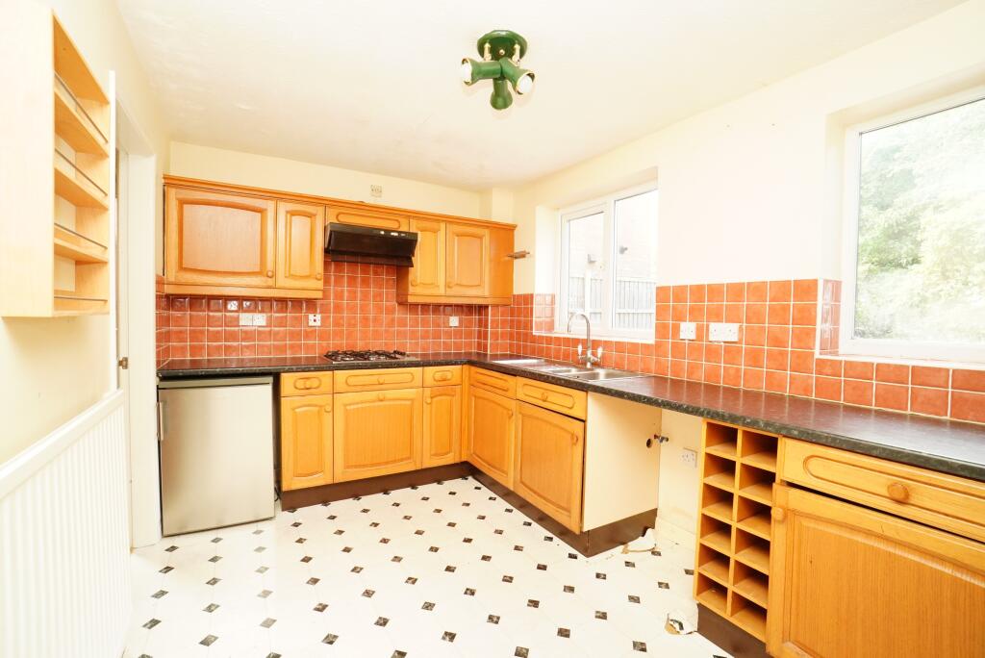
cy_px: 329
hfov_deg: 100.4
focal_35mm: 15
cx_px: 492
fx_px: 411
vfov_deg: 77.4
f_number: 8
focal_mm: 10
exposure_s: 1/100
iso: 3200
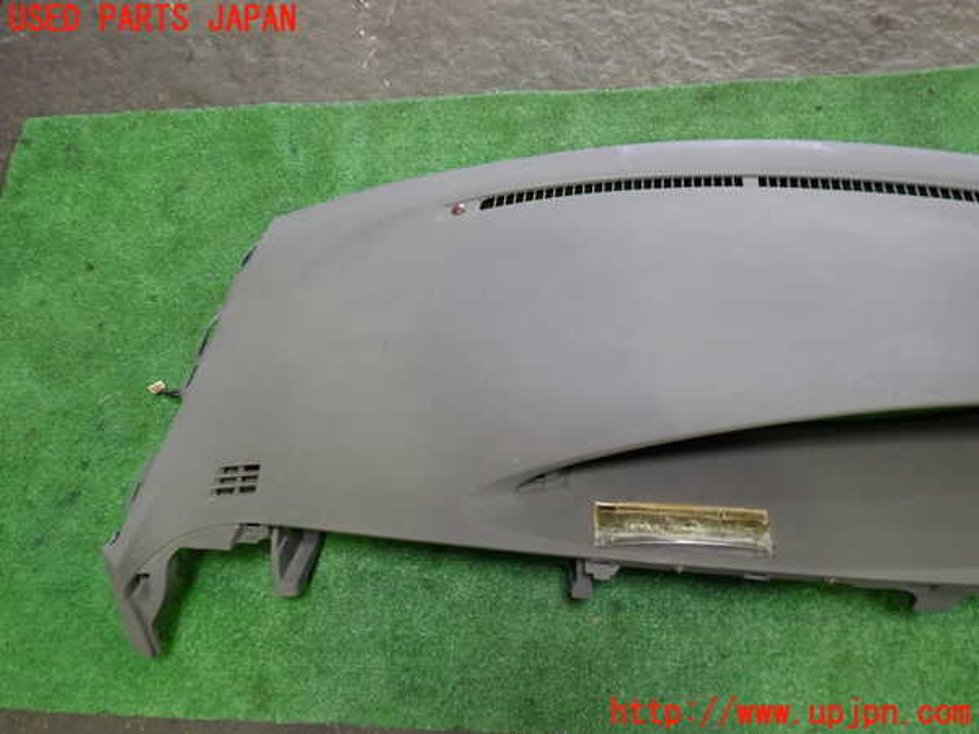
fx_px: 848
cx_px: 490
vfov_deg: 46.8
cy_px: 367
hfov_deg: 60.0
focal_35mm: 30
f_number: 2.3
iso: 250
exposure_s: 1/30
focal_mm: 5.4
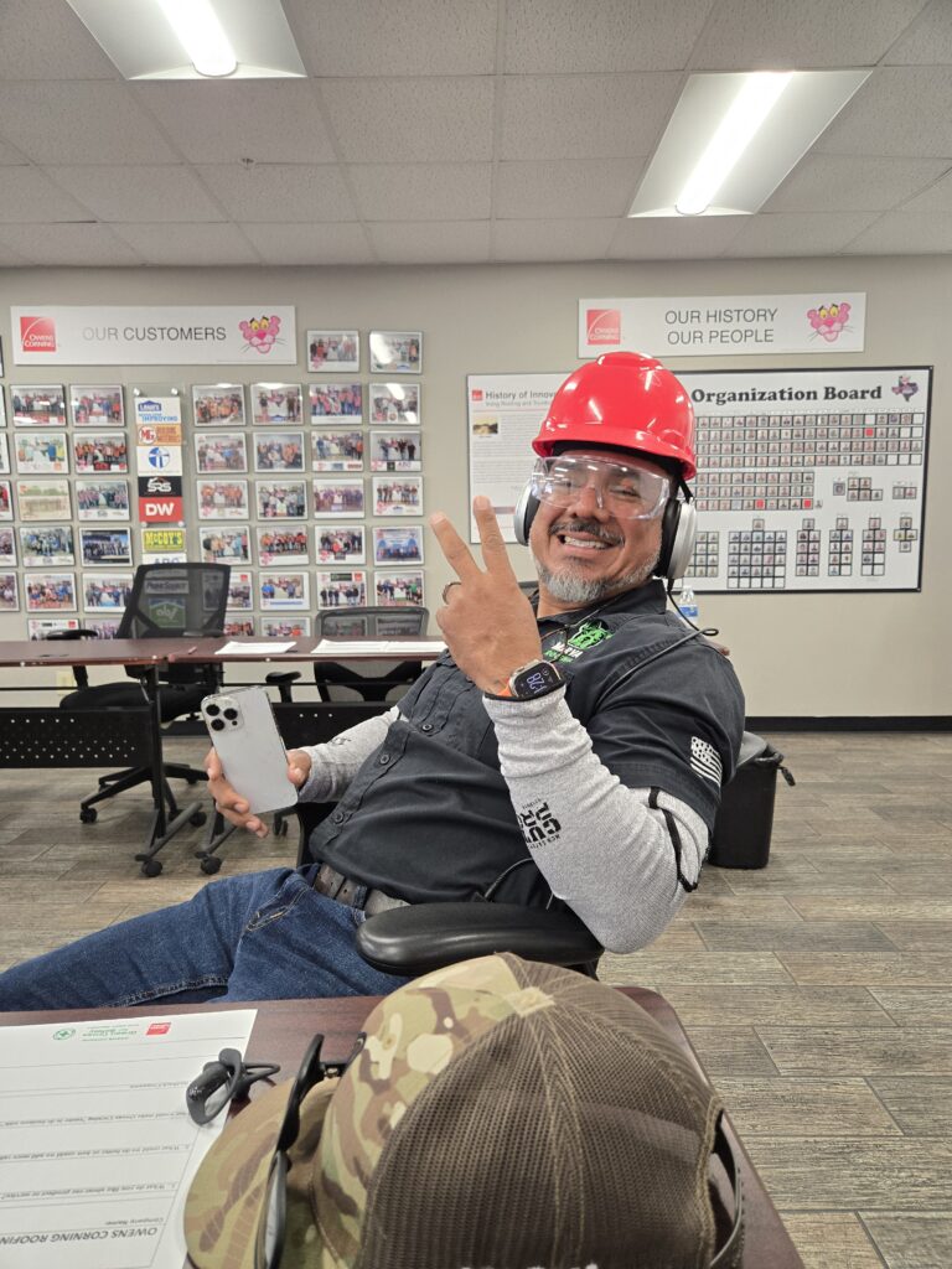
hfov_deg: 58.9
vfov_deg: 73.9
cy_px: 634
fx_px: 843
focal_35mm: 23
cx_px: 476
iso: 200
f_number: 1.8
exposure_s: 1/120
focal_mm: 5.4
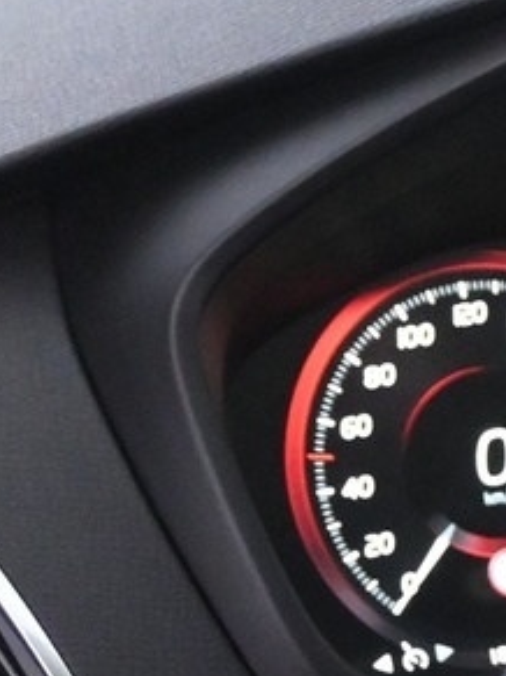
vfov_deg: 10.0
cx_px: 1421
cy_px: 627
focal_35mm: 197
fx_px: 3843
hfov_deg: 6.9
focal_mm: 24.5
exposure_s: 1/25
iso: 3200
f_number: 4.2
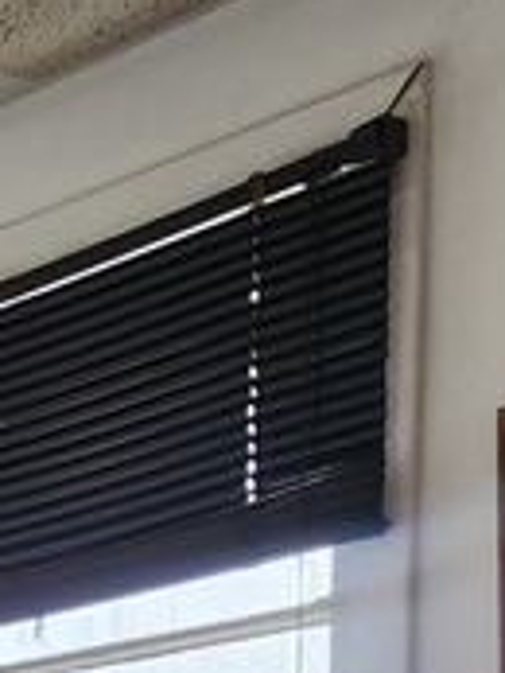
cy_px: 1214
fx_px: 1574
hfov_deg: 12.8
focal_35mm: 81
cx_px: -789
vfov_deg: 18.7
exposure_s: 1/60
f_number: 2.2
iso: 125
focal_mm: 2.2
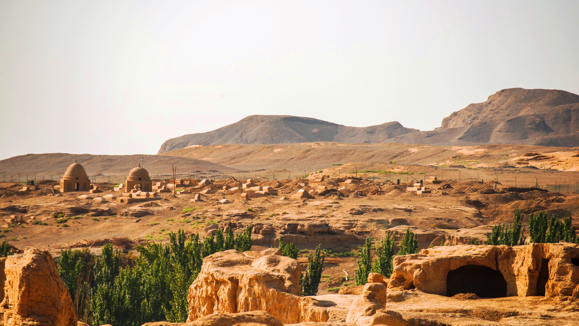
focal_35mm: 252
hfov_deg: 8.6
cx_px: 290
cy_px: 174
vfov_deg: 4.8
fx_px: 3869
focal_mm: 240
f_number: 7.1
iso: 200
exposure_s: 1/1250
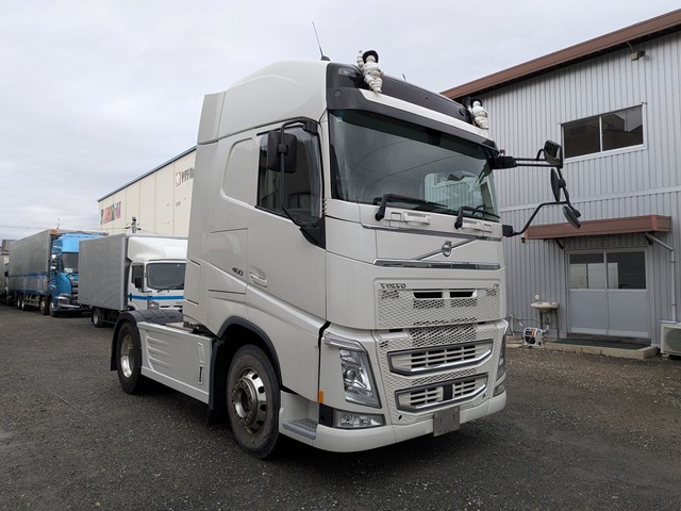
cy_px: 256
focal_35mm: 24
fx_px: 472
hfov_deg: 71.6
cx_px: 340
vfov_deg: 56.8
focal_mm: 4.53
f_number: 1.7
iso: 28
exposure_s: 1/389
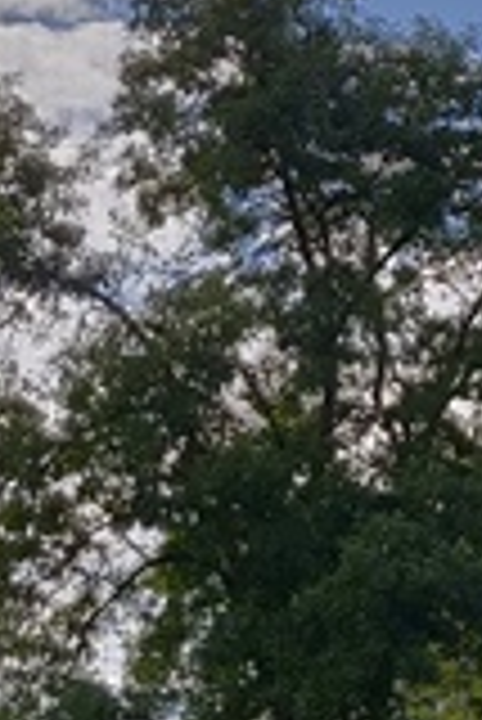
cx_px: 671
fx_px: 2605
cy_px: 783
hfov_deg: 10.3
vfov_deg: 15.4
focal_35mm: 130
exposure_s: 1/517
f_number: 1.7
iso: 100
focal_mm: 4.25
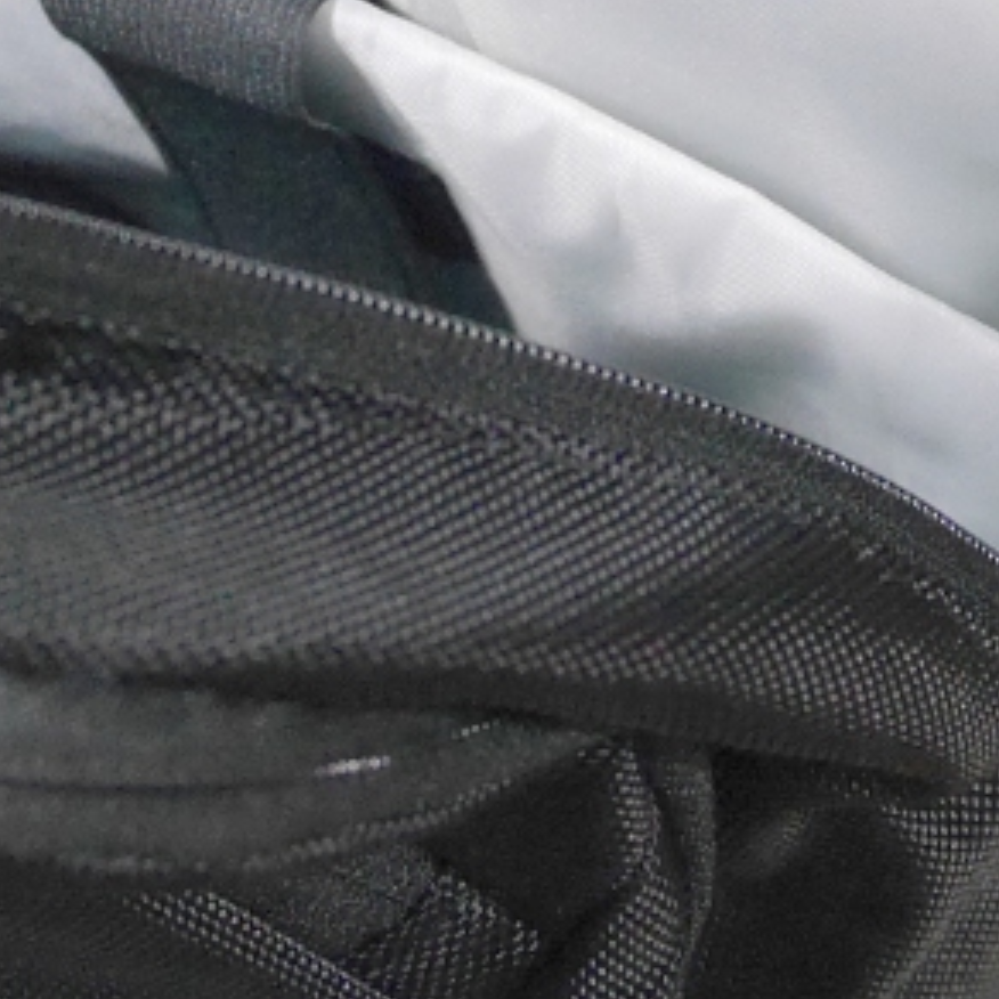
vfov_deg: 18.6
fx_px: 3004
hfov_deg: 18.7
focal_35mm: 92
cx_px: 157
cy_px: 127
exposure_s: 1/40
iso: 3200
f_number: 4.4
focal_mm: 19
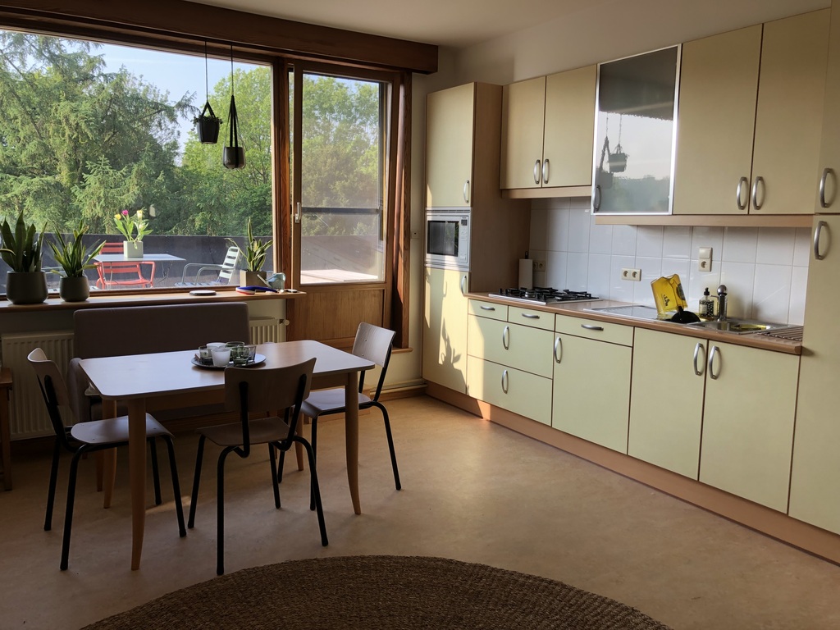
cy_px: 315
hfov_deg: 63.4
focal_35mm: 28
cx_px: 420
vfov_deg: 49.7
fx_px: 679
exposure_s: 1/128
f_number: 1.8
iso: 20
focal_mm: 3.99
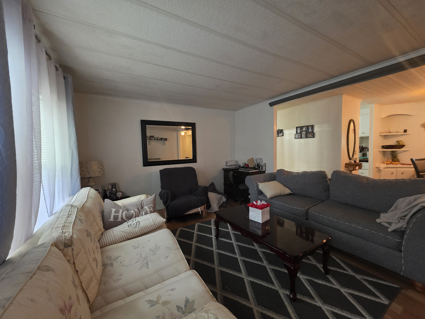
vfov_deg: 89.9
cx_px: 212
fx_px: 160
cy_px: 160
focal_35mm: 13
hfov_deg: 106.2
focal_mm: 2.2
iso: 500
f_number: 1.9
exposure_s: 1/60
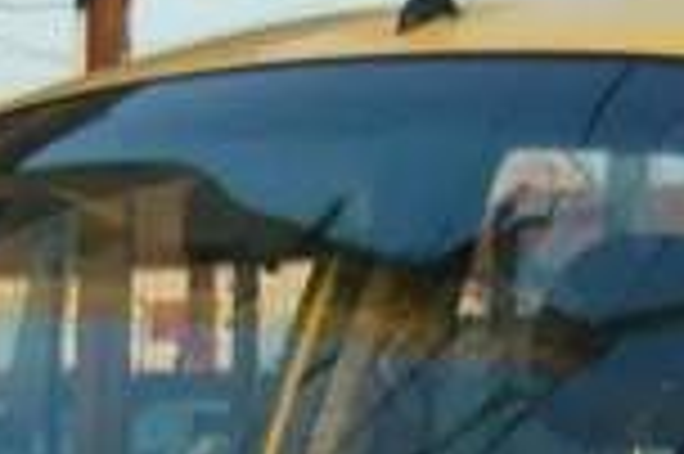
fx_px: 4289
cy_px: 1326
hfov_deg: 9.1
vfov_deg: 5.7
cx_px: 284
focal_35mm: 226
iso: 100
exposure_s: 1/320
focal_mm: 5.5
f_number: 2.8
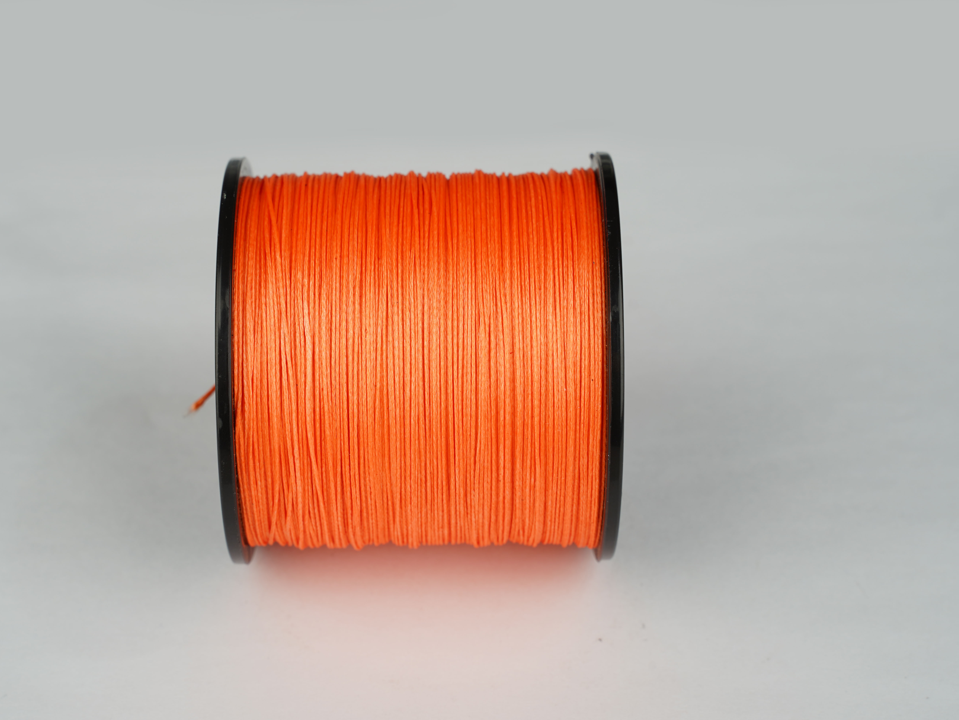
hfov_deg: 23.8
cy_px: 364
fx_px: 2272
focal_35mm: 82
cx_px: 419
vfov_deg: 18.0
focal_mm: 75
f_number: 11
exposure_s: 1/25
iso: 100
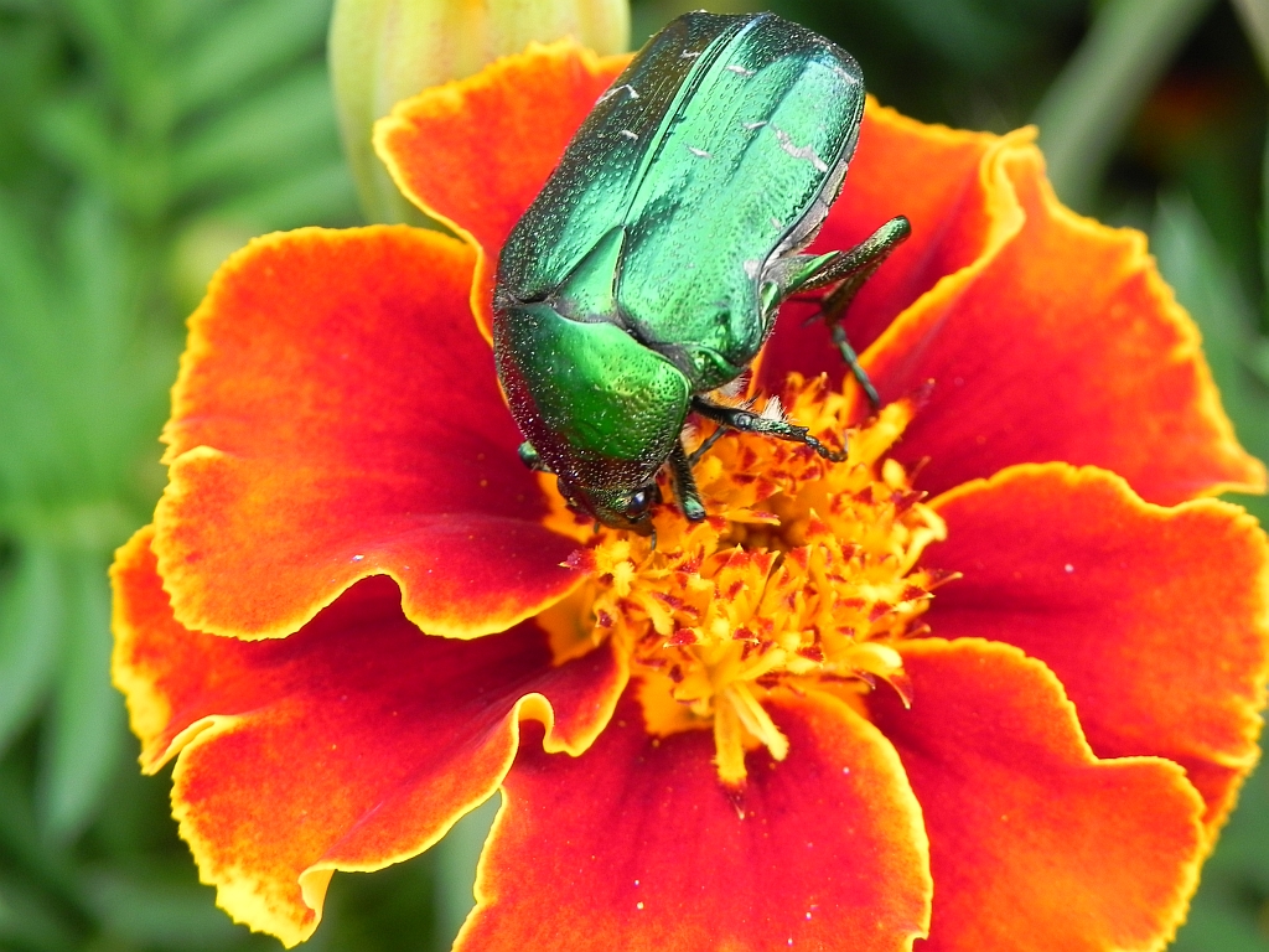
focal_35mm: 105
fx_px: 3849
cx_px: 634
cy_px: 476
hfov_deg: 18.7
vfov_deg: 14.1
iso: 160
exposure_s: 1/84
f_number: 4
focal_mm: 18.8
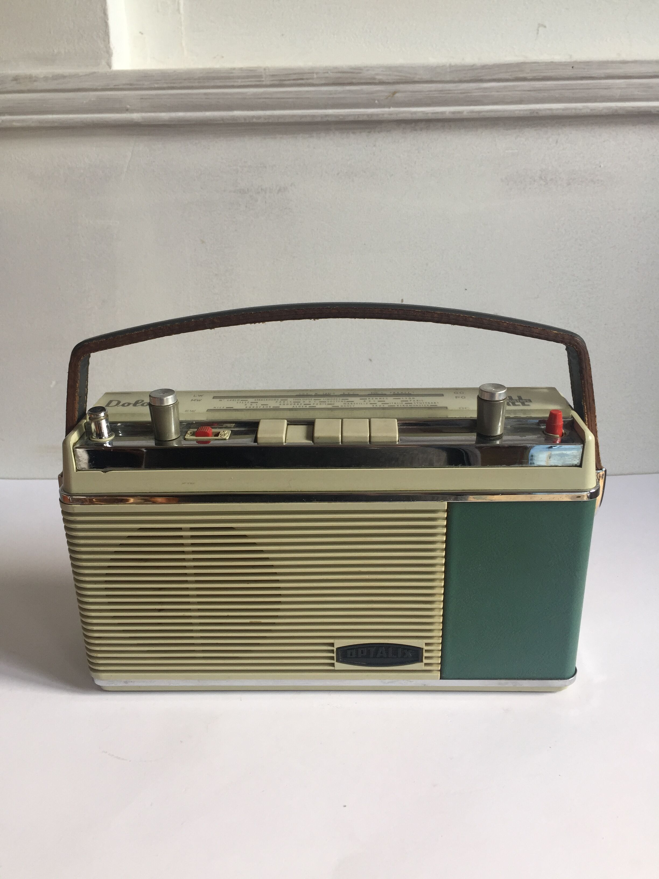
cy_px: 440
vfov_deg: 61.7
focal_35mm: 29
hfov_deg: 48.2
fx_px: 736
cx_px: 330
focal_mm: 4.15
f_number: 2.2
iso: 32
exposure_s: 1/50
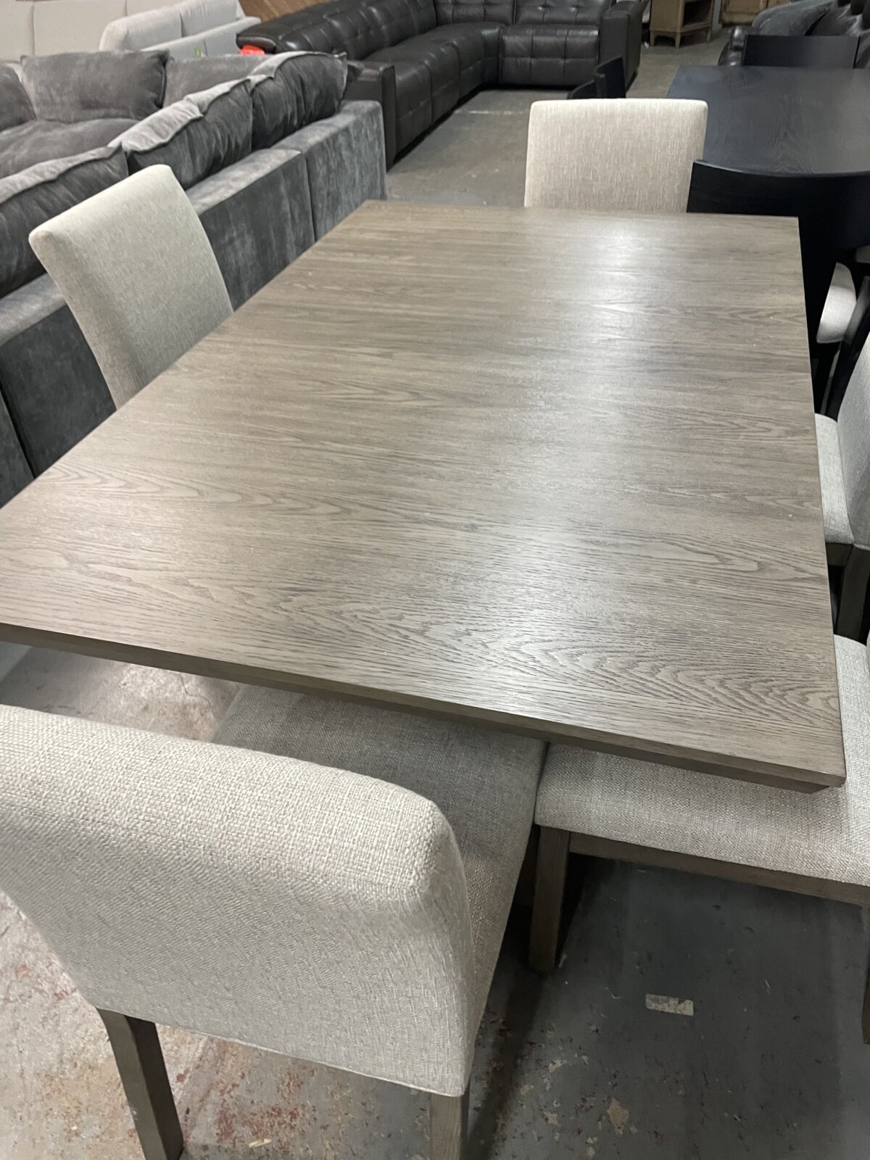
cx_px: 435
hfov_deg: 53.1
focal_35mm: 26
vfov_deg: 67.3
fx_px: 871
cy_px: 580
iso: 200
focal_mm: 4.2
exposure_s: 1/60
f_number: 1.6
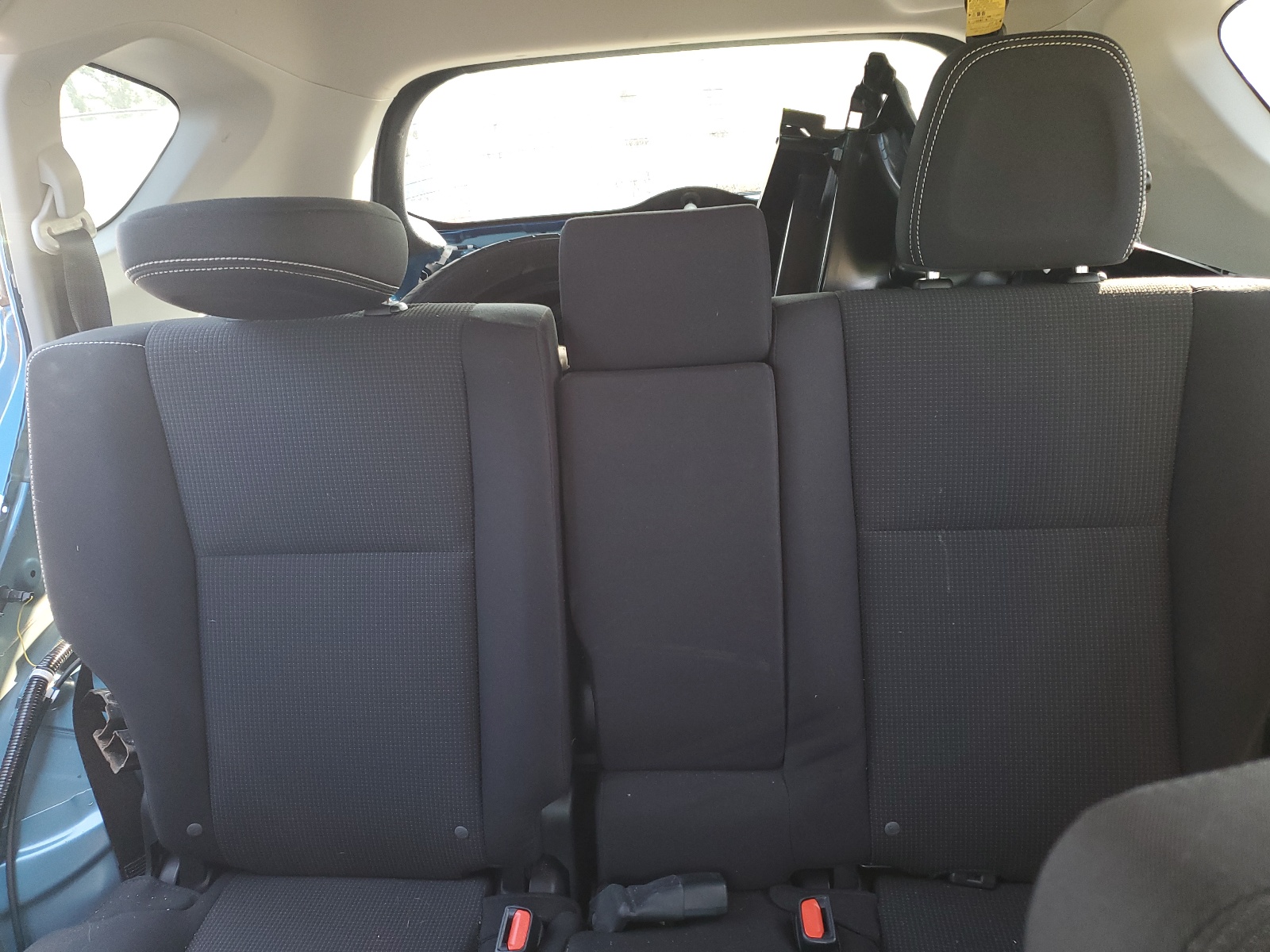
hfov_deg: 67.3
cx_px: 635
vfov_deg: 53.1
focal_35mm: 26
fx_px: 954
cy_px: 476
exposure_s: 1/60.2
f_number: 1.5
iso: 80
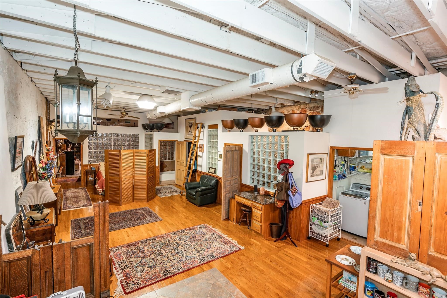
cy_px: 149
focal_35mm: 18
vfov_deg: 67.4
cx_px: 224
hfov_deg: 90.0
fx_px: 223
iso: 1250
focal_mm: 12
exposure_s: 1/160
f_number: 4
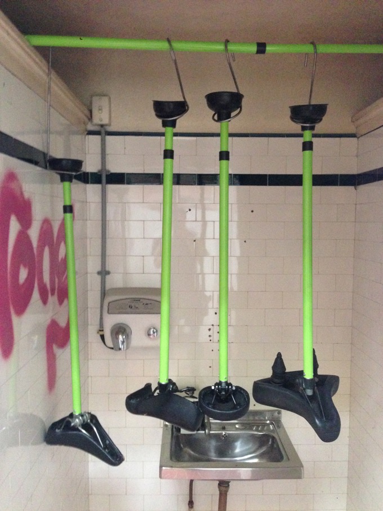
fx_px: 487
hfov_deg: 42.9
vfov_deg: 55.4
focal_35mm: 33
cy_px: 256
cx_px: 192
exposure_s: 1/15
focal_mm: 4.12
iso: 500
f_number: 2.4
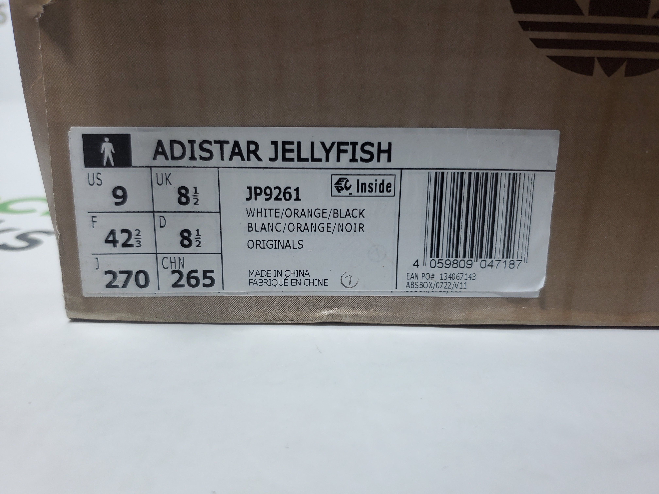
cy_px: 247
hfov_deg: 67.3
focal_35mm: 26
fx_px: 495
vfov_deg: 53.1
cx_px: 330
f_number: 1.5
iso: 50
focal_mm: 4.3
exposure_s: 1/388
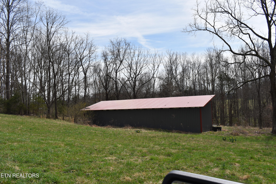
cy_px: 92
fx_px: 253
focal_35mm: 33
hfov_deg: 57.2
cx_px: 138
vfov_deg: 40.0
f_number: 9
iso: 100
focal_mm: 22
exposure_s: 1/320
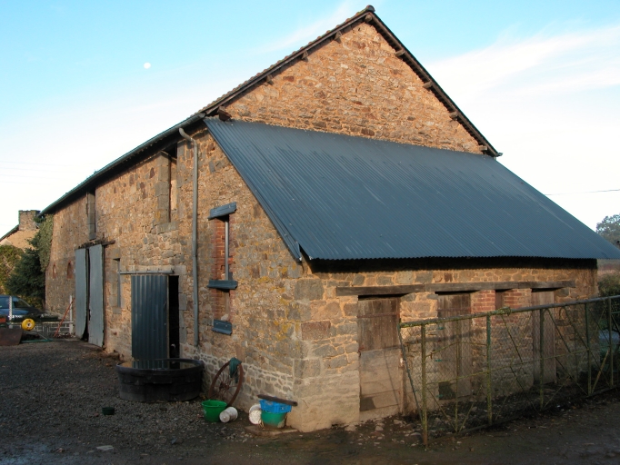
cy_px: 232
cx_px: 310
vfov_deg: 40.7
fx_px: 627
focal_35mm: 35
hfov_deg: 52.6
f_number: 4.5
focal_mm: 8.9
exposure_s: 1/152
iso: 100
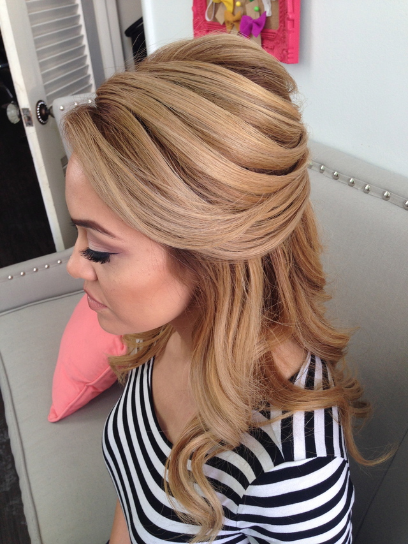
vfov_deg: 55.3
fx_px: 518
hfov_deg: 43.0
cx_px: 204
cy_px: 272
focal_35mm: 33
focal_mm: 4.12
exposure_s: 1/120
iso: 50
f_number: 2.4
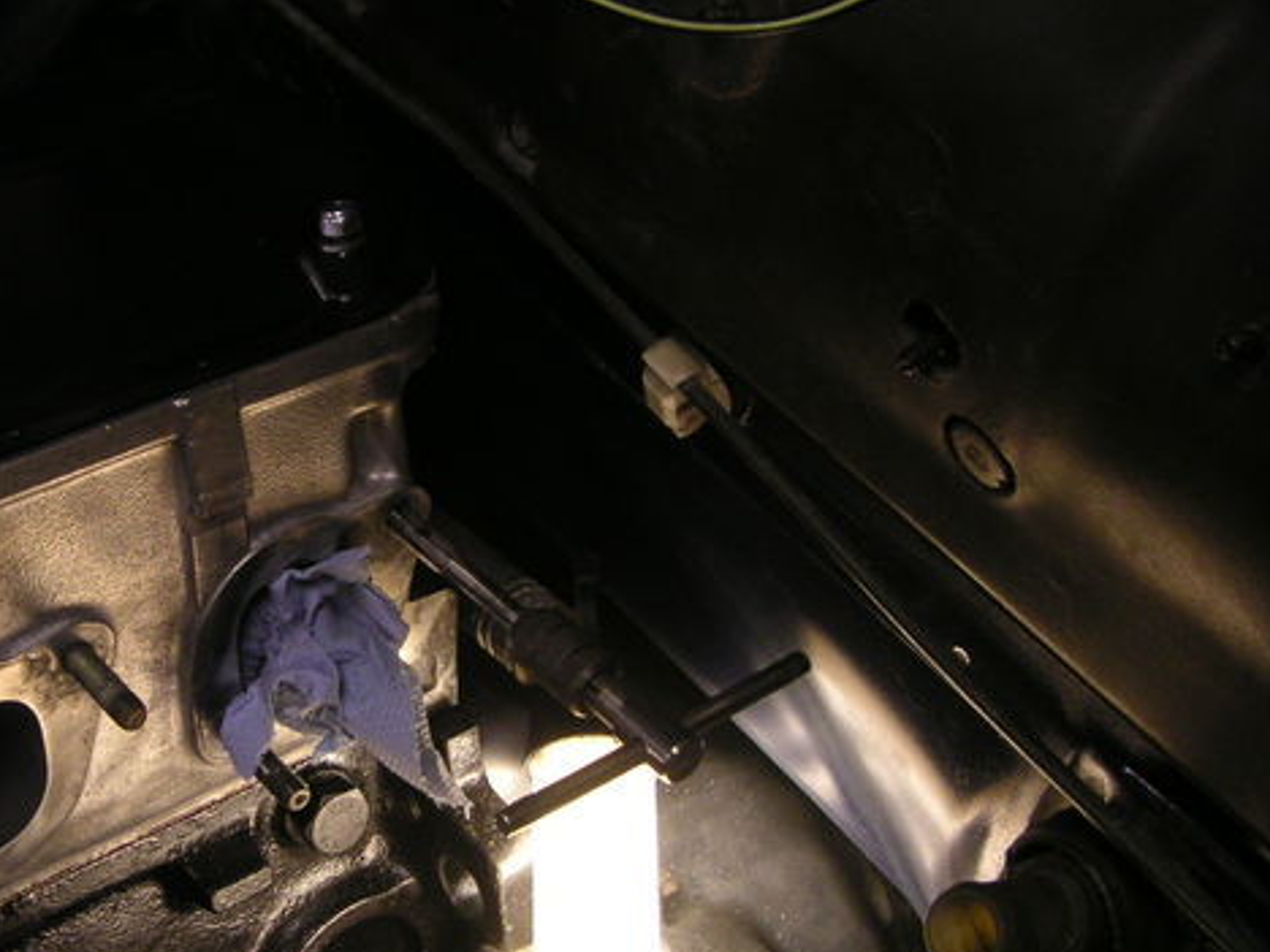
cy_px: 580
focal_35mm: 52
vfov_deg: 28.0
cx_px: 410
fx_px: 1908
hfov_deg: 36.4
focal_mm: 6
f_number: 2.8
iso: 100
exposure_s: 1/45
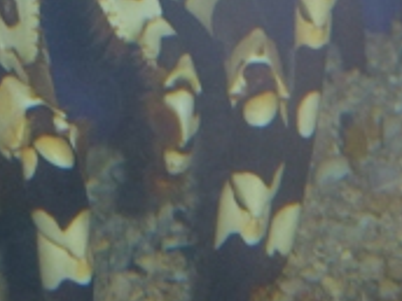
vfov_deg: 4.5
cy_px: -68
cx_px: 255
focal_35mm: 331
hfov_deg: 6.0
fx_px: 3844
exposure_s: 1/60
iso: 160
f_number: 4.9
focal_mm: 16
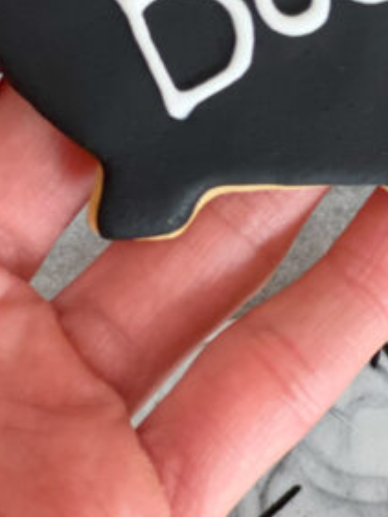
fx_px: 3032
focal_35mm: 203
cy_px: -121
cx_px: 280
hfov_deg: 7.3
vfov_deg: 9.6
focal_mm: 9
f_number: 2.8
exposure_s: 1/121
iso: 160
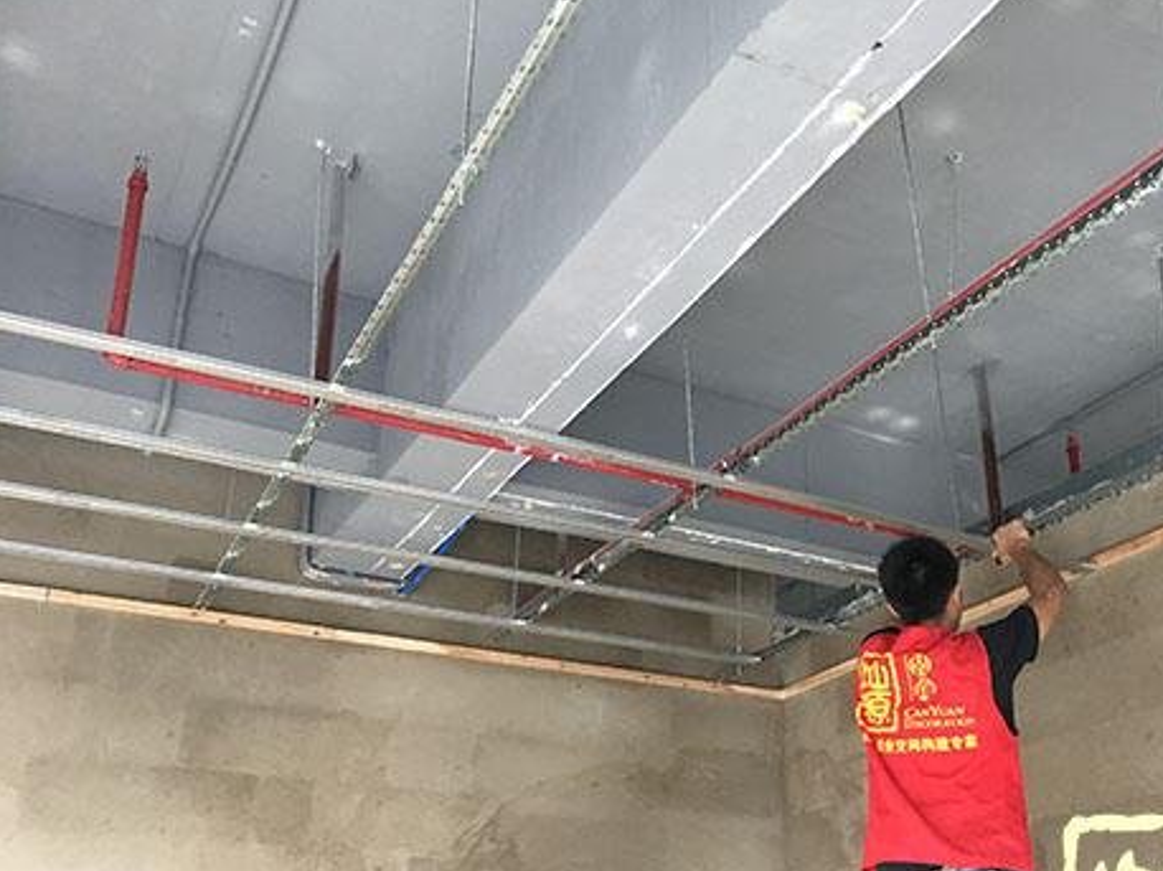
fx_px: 1276
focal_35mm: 38
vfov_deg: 37.4
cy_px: 556
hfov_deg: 48.3
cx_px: 754
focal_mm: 4.15
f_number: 2.2
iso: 160
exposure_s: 1/33
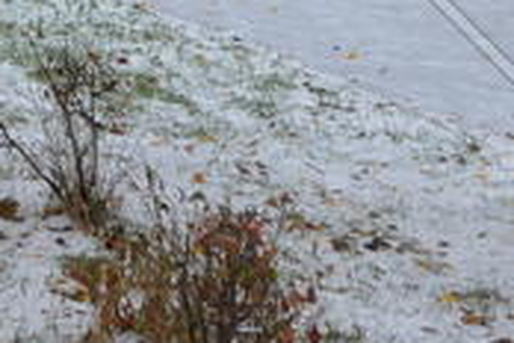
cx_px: 12
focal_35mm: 211
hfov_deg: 9.7
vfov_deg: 6.3
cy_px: -426
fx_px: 3012
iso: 200
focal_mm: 28
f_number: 5.6
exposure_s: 1/125
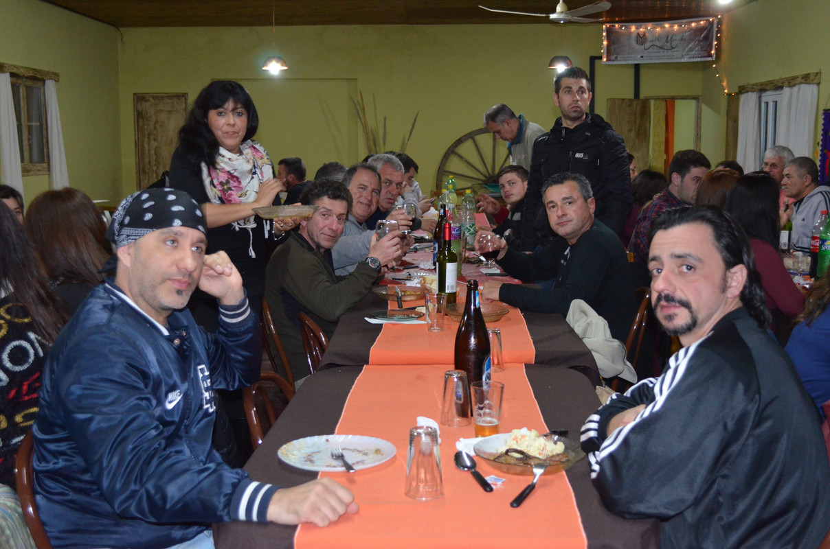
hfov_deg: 45.0
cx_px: 415
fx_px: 1001
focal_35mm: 44
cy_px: 274
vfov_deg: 30.7
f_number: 4.5
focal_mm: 29
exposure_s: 1/60
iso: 2500
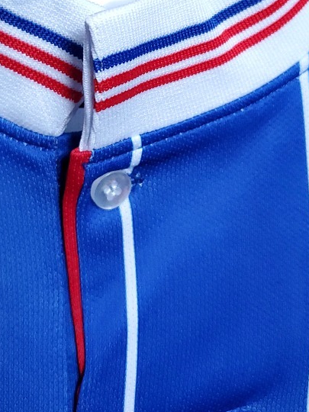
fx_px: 619
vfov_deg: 35.8
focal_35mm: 52
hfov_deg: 28.0
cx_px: 132
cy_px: 90
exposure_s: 1/90
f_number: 1.5
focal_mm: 4.3
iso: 400
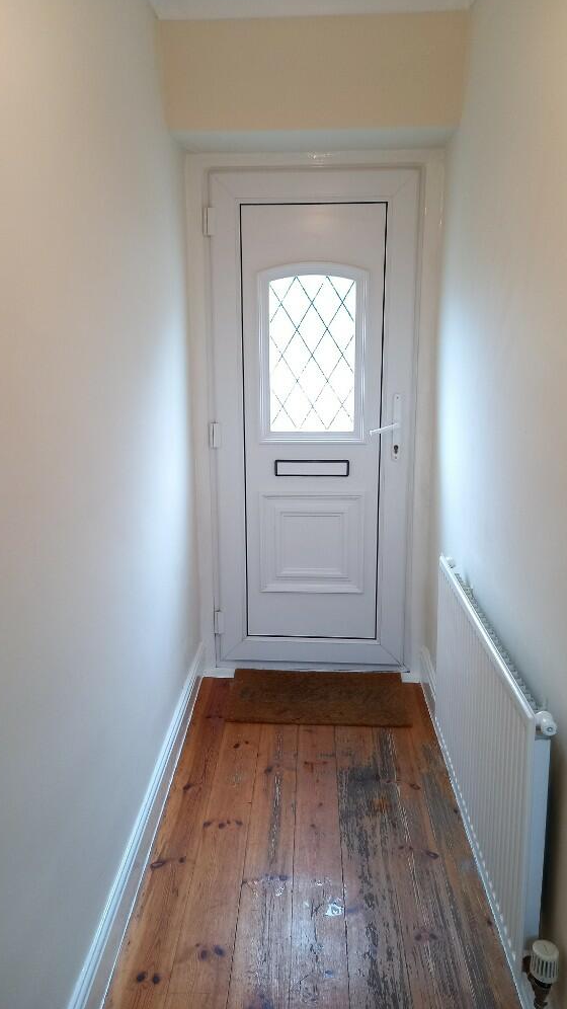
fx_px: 749
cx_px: 267
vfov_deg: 67.9
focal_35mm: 28
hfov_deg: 41.5
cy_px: 491
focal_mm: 4.6
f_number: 2
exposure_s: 1/50
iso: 160
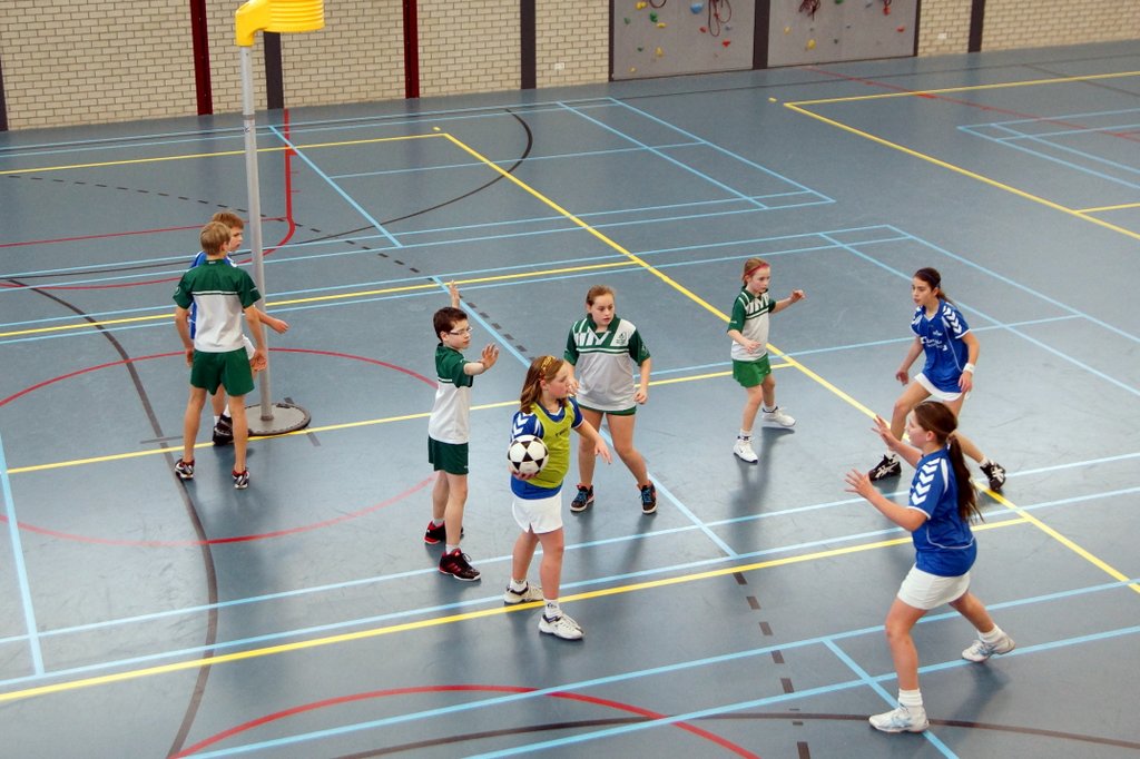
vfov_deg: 36.8
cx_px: 570
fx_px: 1140
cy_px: 380
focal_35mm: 36
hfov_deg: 53.1
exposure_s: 1/200
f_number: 2.8
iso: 1000
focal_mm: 24
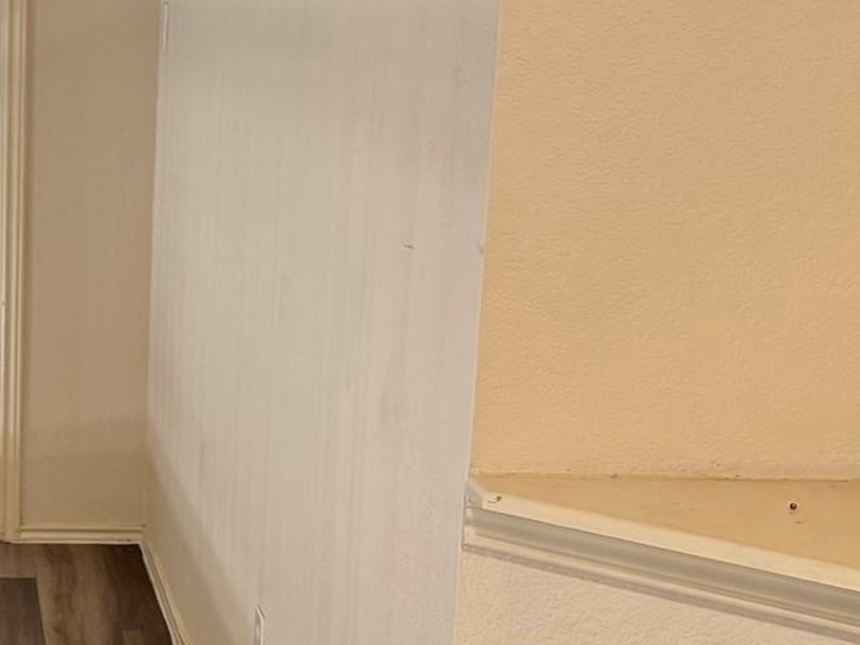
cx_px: -166
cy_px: 382
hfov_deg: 24.3
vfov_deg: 20.2
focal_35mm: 73
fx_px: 1814
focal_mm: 6.76
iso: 500
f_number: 1.78
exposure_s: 1/60
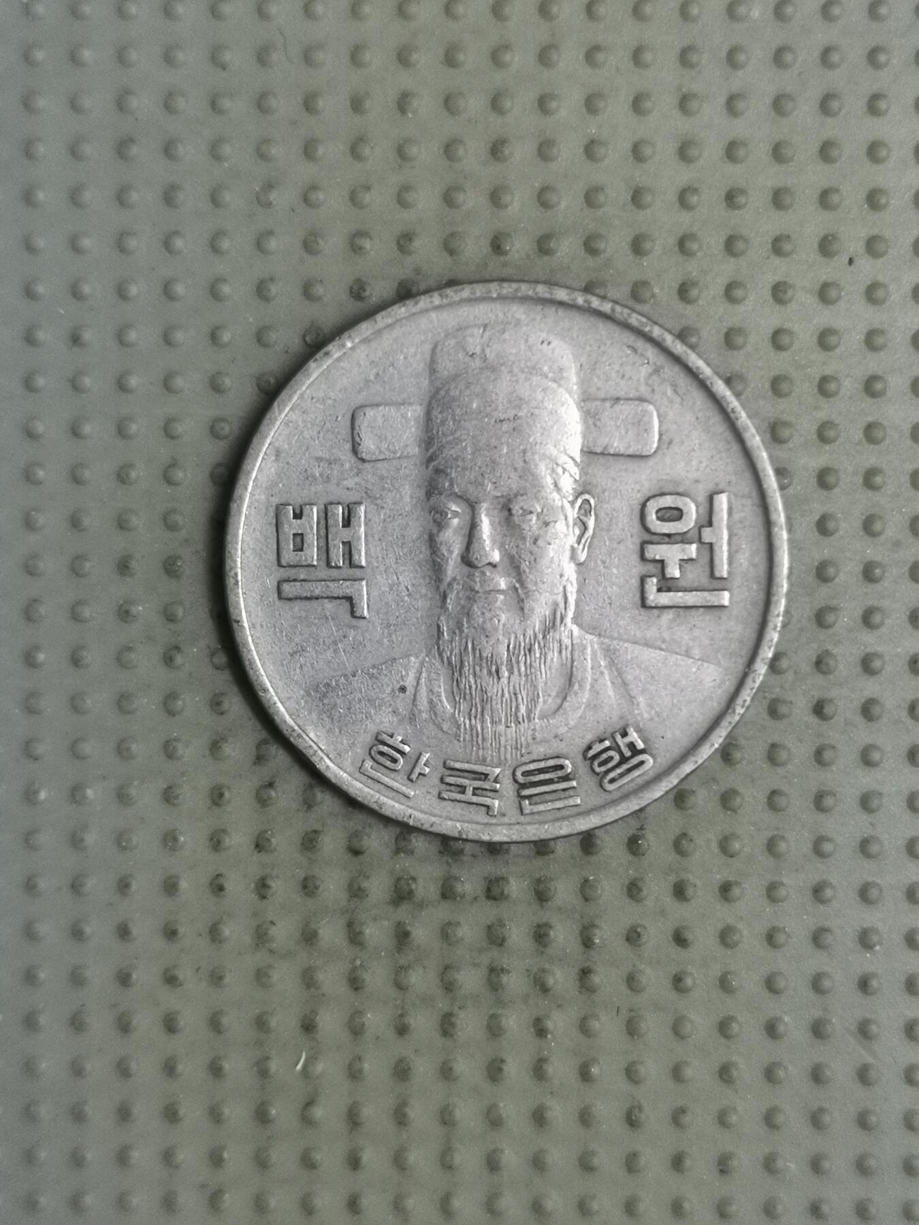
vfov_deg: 36.8
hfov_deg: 28.0
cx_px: 460
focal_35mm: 52
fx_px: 1841
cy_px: 612
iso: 500
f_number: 1.8
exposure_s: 1/25.7
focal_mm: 4.75
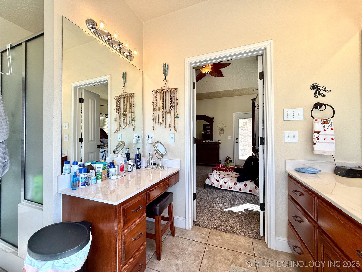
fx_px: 146
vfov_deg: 85.7
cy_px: 136
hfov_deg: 102.1
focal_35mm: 14
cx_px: 181
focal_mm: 2.22
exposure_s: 1/120
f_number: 2.2
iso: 50
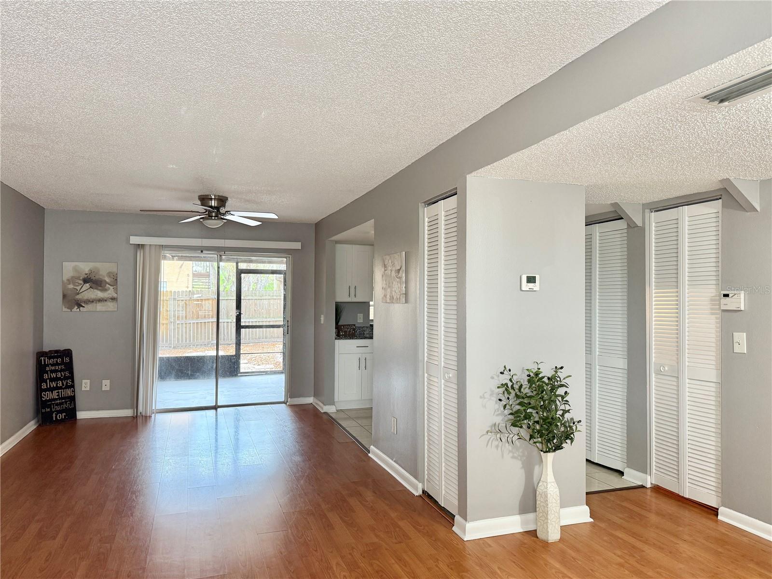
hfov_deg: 71.6
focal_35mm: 24
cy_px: 290
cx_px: 386
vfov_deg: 56.8
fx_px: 535
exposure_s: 1/60
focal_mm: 6.76
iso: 200
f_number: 1.78
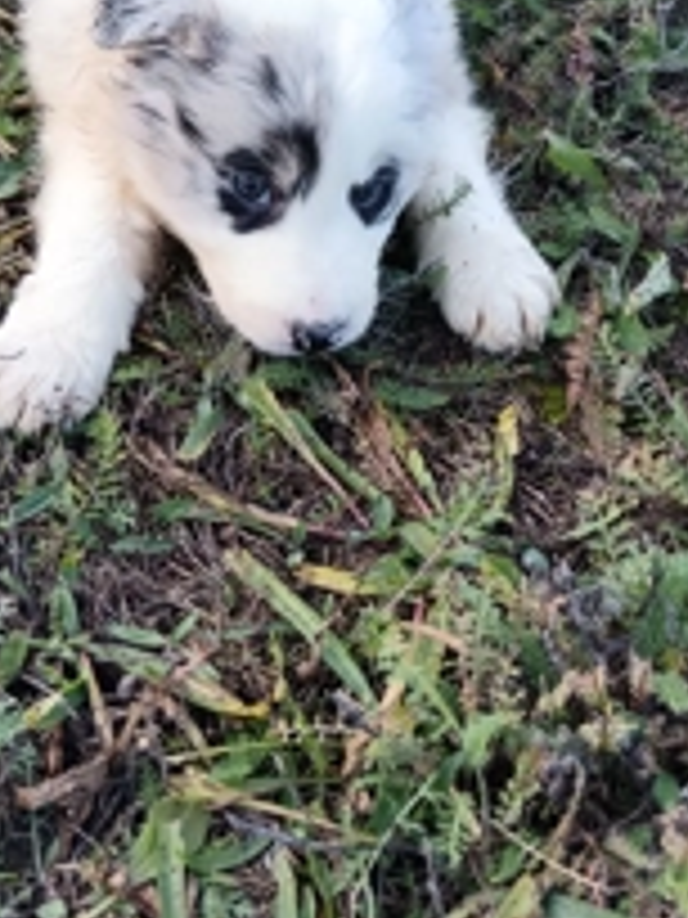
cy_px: 270
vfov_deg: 35.6
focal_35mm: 53
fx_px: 1405
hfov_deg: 27.5
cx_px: 333
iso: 123
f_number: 1.9
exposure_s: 1/100
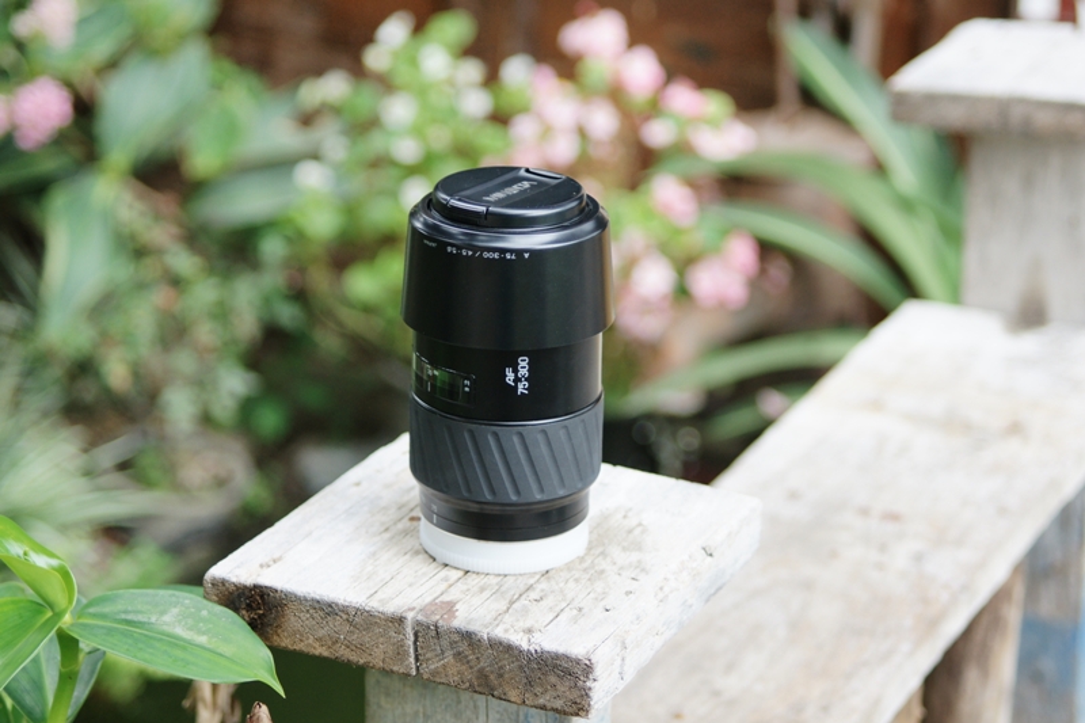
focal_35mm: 105
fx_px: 3164
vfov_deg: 13.0
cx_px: 542
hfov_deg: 19.5
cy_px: 362
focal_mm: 70
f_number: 5.6
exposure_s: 1/200
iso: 320
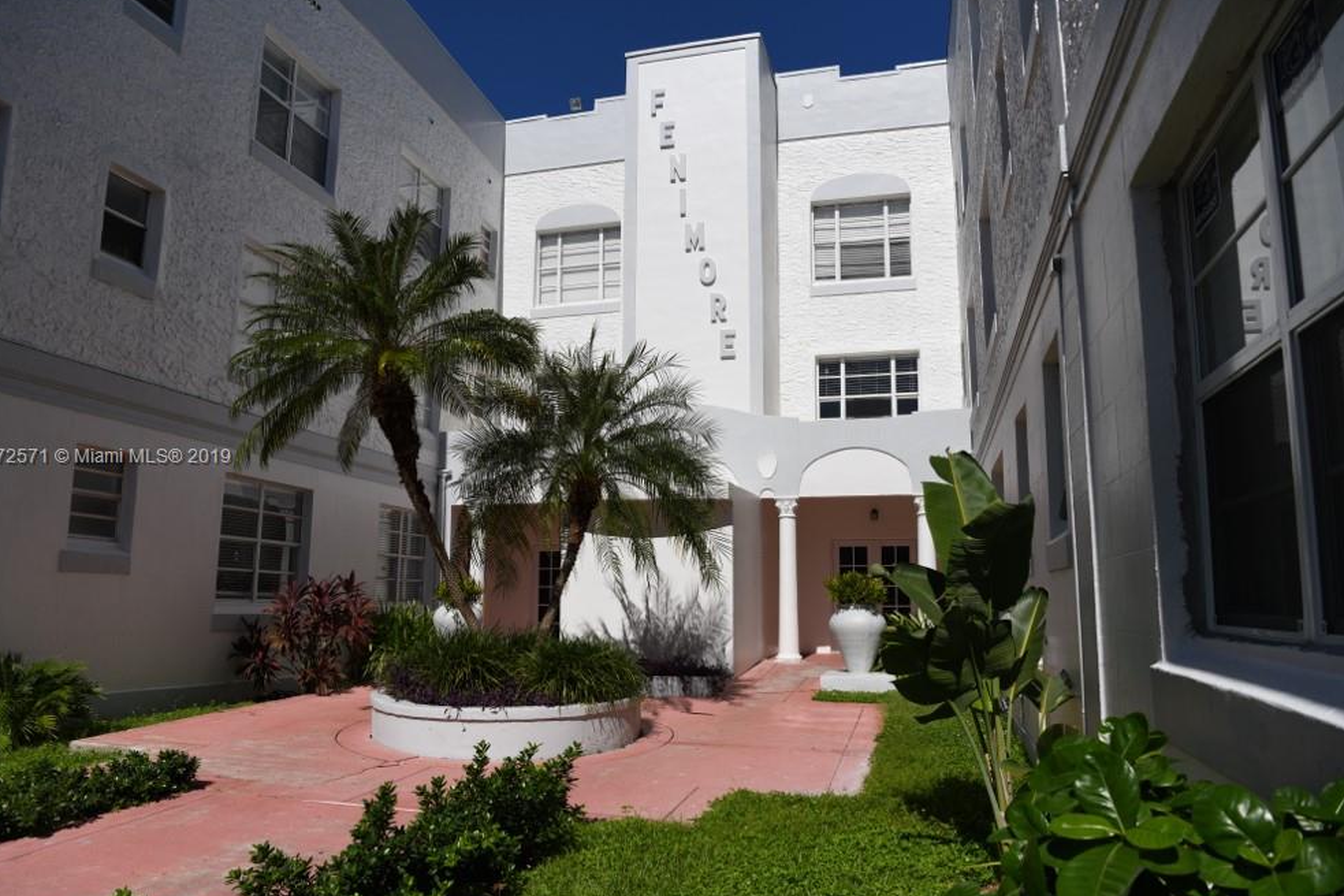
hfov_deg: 71.5
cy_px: 458
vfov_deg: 51.3
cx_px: 647
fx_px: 933
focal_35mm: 25
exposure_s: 1/8000
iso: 400
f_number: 5.6
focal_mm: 24
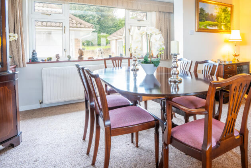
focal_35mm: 26
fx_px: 181
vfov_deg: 48.3
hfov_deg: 64.3
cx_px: 194
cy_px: 50
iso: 800
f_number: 11
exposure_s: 1/20
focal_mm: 16
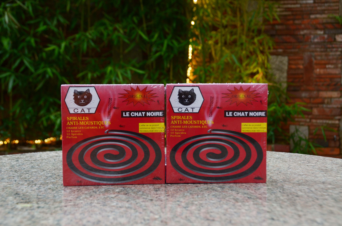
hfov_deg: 39.0
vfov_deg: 26.4
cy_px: 113
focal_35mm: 51
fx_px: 483
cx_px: 171
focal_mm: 34
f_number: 6.3
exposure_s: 1/160
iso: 400
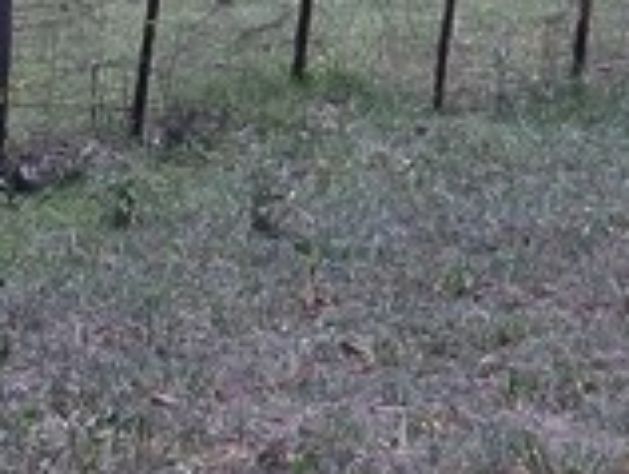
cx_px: 860
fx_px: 7225
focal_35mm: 397
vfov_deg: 3.7
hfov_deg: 5.0
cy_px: -582
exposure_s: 1/160
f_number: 9.6
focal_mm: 11.6
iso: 80
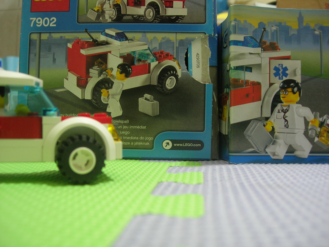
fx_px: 361
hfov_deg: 49.0
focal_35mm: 38
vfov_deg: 37.7
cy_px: 124
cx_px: 164
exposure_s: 1/5.3
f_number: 2.8
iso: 123
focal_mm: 7.8
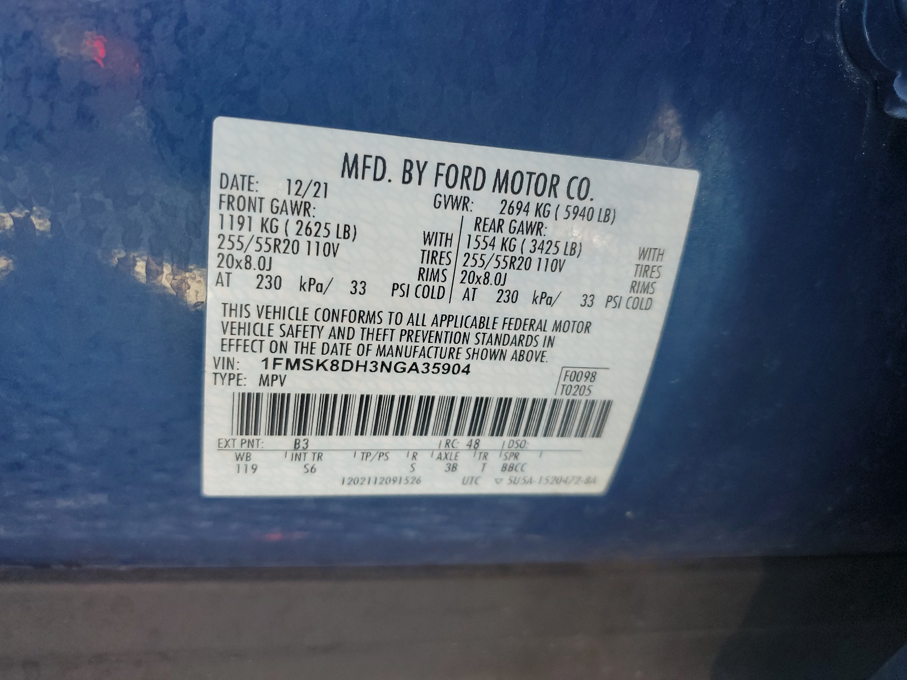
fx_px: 681
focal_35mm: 26
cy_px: 340
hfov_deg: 67.3
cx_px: 454
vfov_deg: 53.1
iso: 57
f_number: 1.5
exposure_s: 1/120
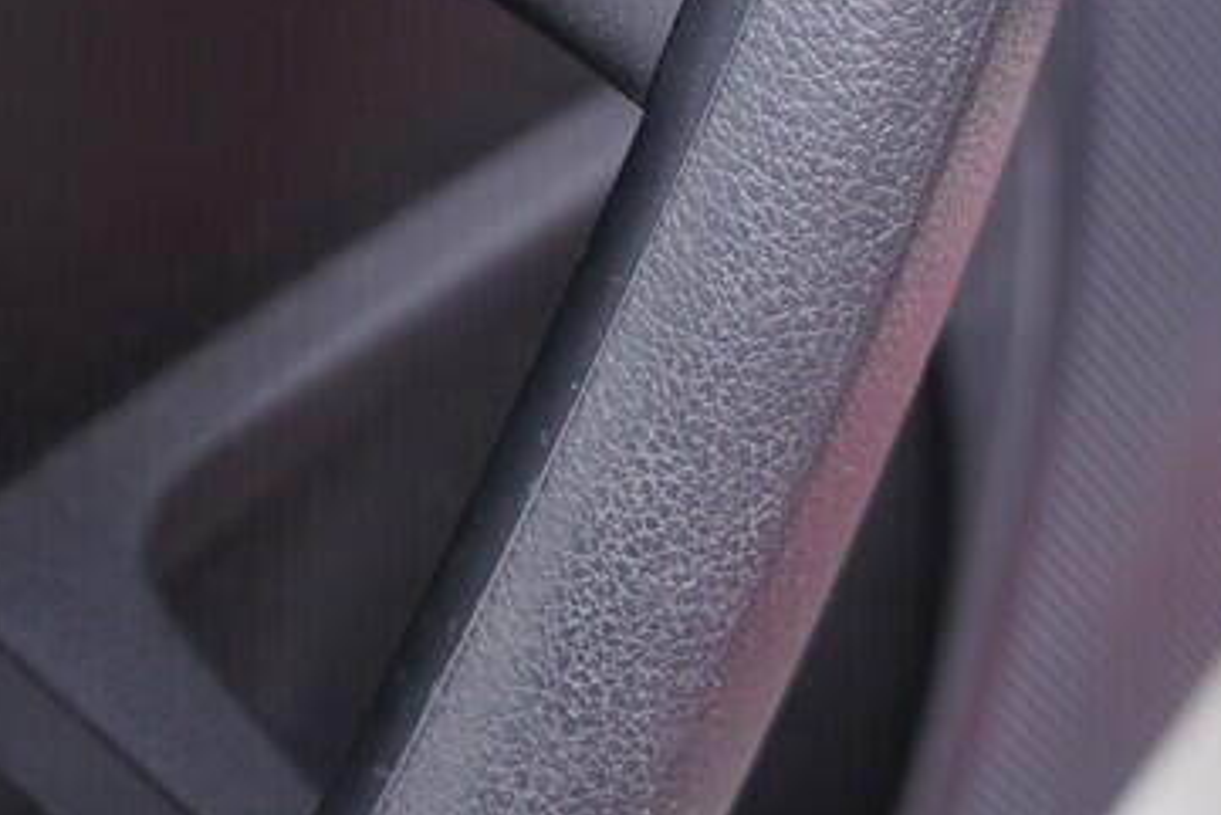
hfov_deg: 19.9
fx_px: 3461
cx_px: 352
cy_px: -269
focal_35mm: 102
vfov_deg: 12.9
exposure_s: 1/40
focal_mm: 24
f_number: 2.8
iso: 320
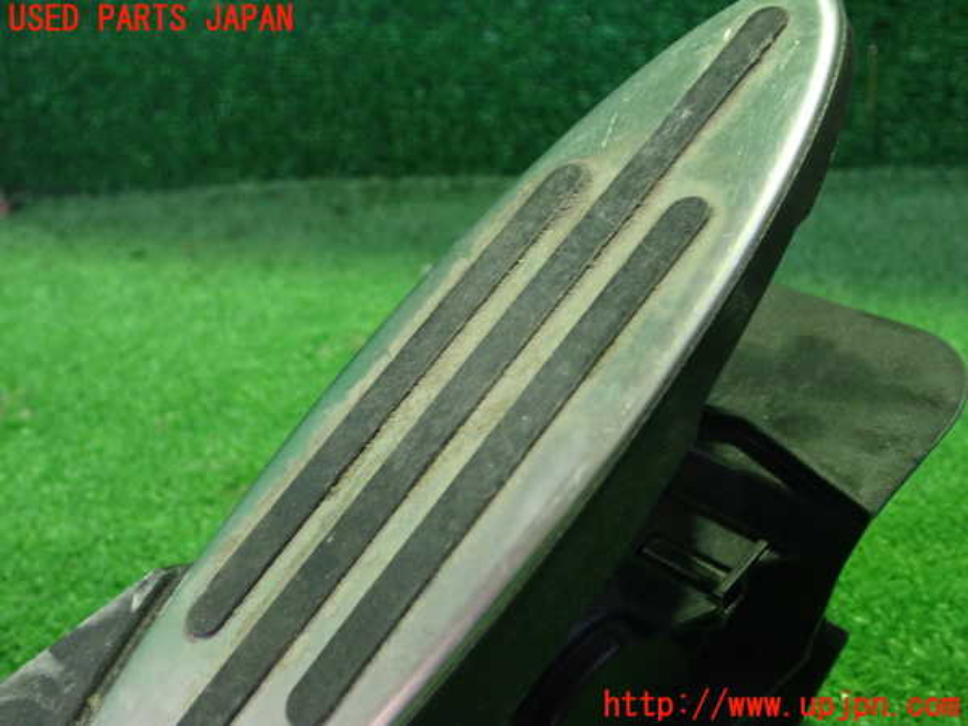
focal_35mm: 41
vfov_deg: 35.1
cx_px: 484
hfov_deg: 45.8
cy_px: 363
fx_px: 1147
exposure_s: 1/20
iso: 800
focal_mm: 7.31
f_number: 2.8
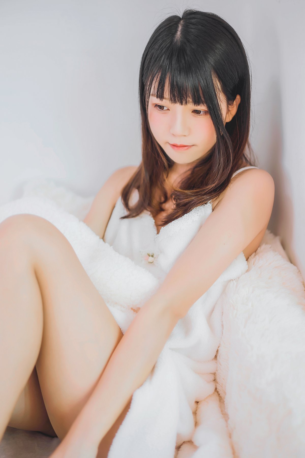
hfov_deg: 27.0
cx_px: 152
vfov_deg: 39.6
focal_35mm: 50
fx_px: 635
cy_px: 229
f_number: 1.4
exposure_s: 1/200
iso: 200
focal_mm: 50
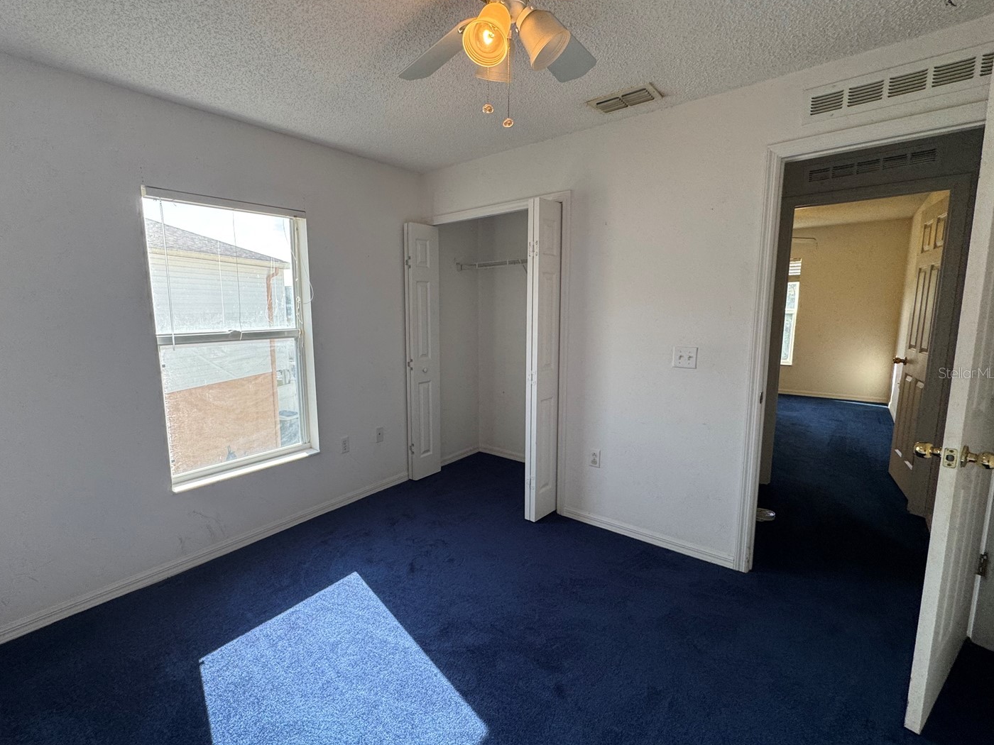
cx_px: 437
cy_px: 372
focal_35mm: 16
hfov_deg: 94.1
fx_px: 459
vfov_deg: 78.1
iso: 160
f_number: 2.2
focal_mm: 2.22
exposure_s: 1/120
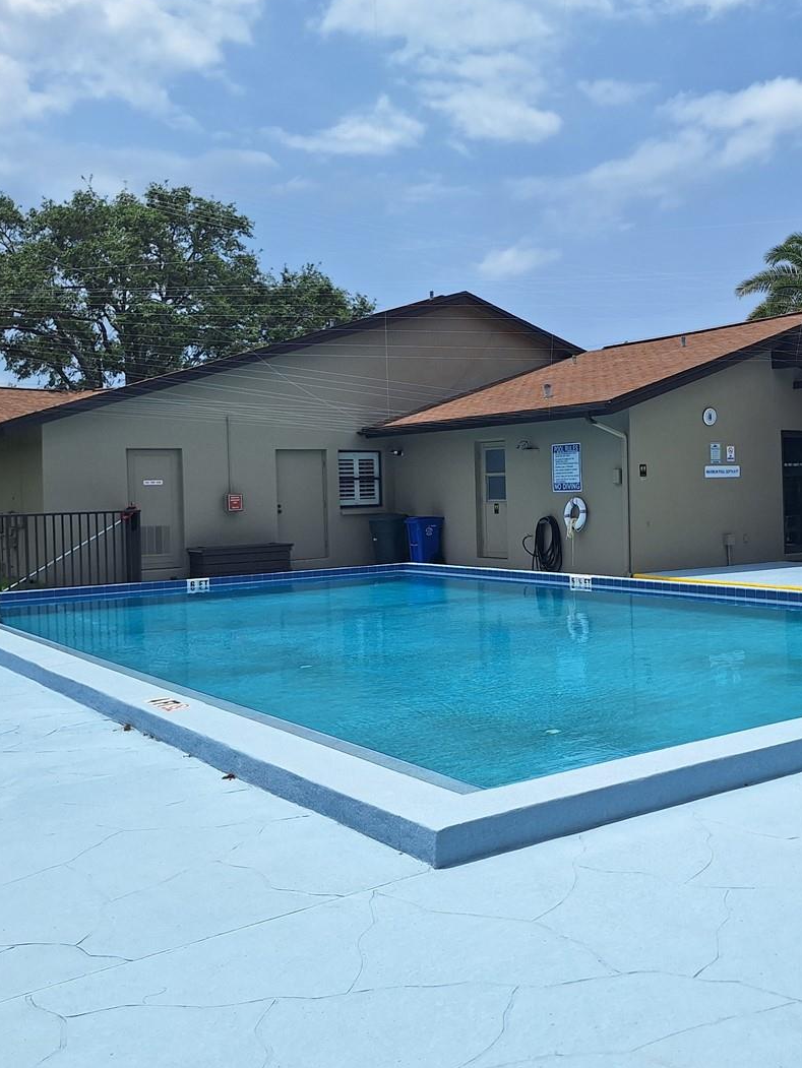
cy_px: 484
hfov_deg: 39.7
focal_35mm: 35
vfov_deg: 52.5
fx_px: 1081
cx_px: 597
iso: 40
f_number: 1.8
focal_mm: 5.54
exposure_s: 1/5525
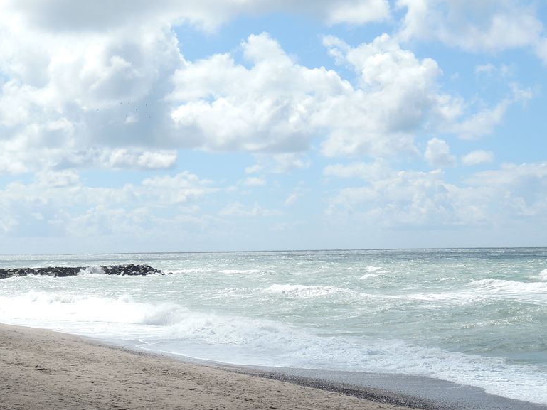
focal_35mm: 78
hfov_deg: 25.0
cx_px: 208
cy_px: 318
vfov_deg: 18.8
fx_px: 1233
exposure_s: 1/160
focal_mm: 10.7
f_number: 4
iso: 80
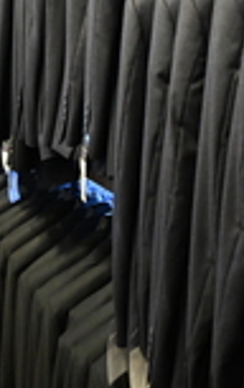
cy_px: 175
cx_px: 259
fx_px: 594
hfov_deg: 22.1
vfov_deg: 36.2
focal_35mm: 56
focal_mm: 14
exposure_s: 1/160
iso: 5000
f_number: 5.6
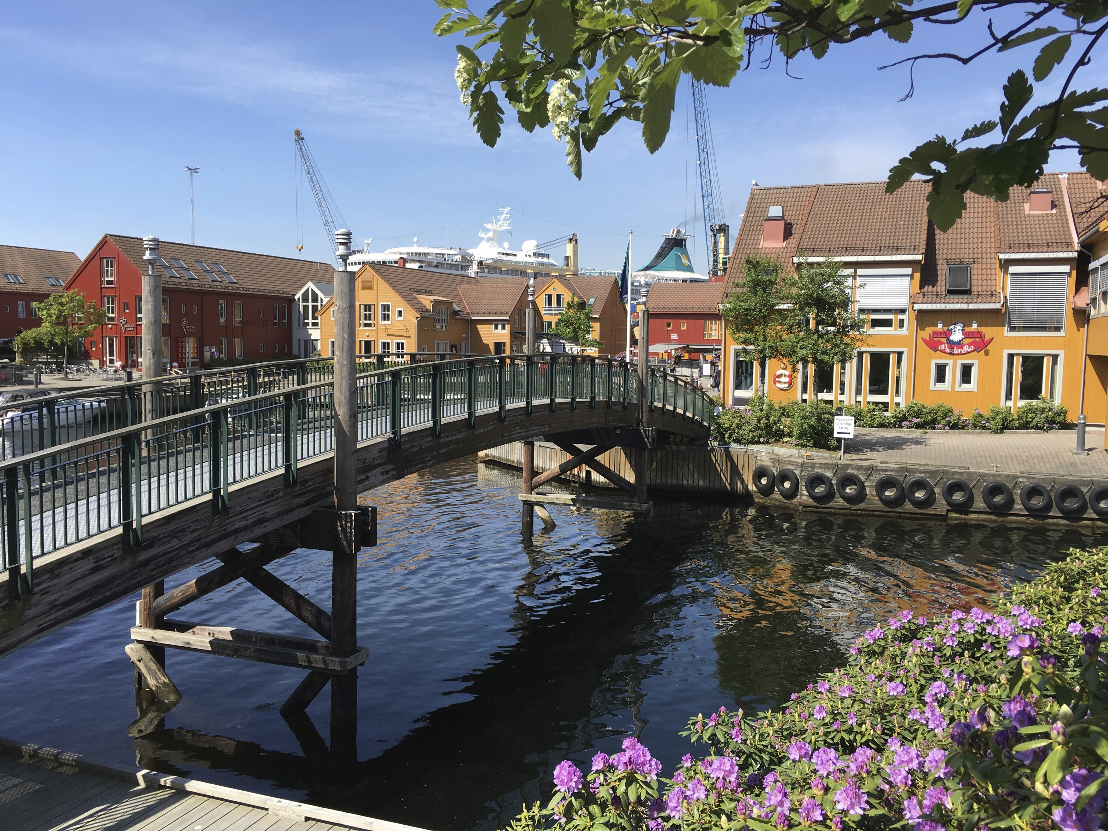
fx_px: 928
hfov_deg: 61.7
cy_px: 416
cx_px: 554
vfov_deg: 48.2
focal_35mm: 29
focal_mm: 4.15
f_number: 2.2
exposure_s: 1/1261
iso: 25
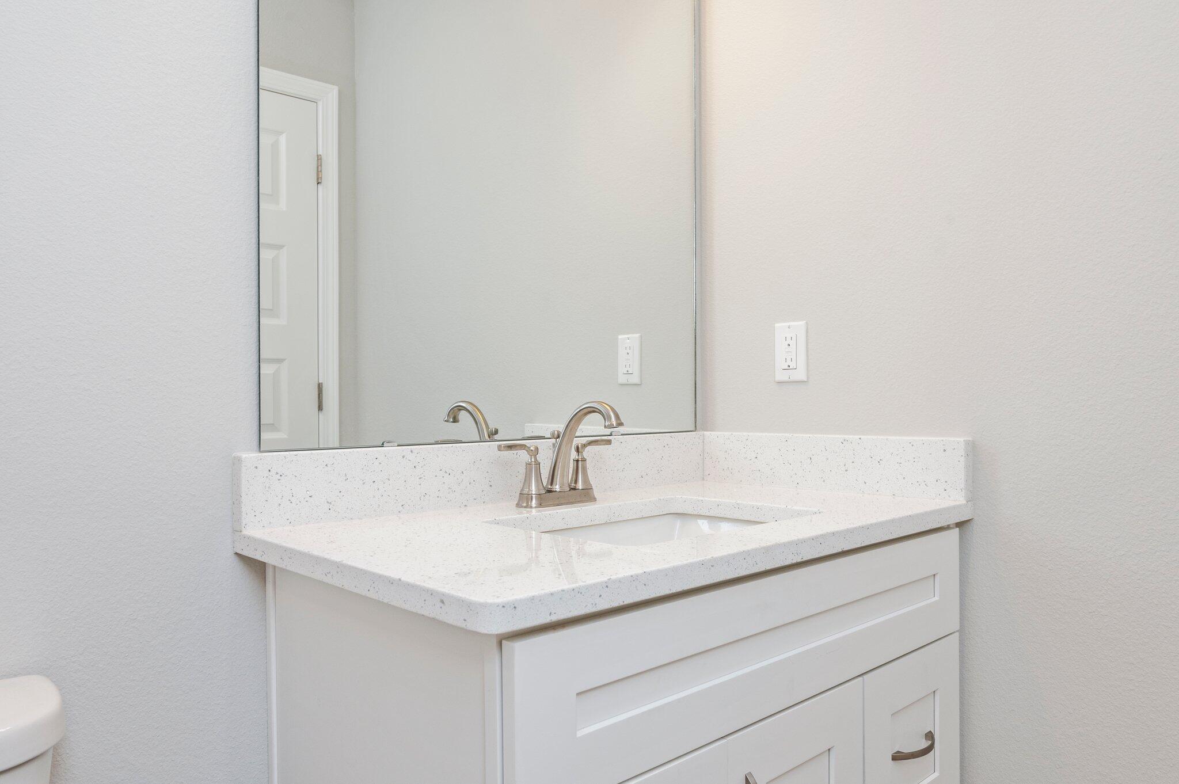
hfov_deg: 74.9
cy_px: 392
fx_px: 769
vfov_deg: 54.0
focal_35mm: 24
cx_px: 590
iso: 320
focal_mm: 23.5
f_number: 9
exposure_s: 1/60
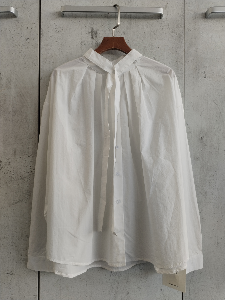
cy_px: 150
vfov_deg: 61.7
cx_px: 112
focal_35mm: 29
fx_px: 251
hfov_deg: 48.2
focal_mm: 4.75
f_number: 1.8
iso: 102
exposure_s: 1/100
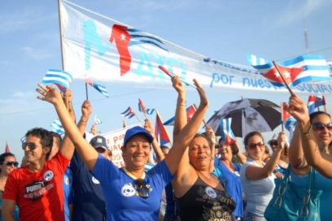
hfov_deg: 28.1
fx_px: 664
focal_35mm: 72
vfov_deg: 18.9
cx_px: 166
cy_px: 110
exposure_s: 1/500
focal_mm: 48
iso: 100
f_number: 25
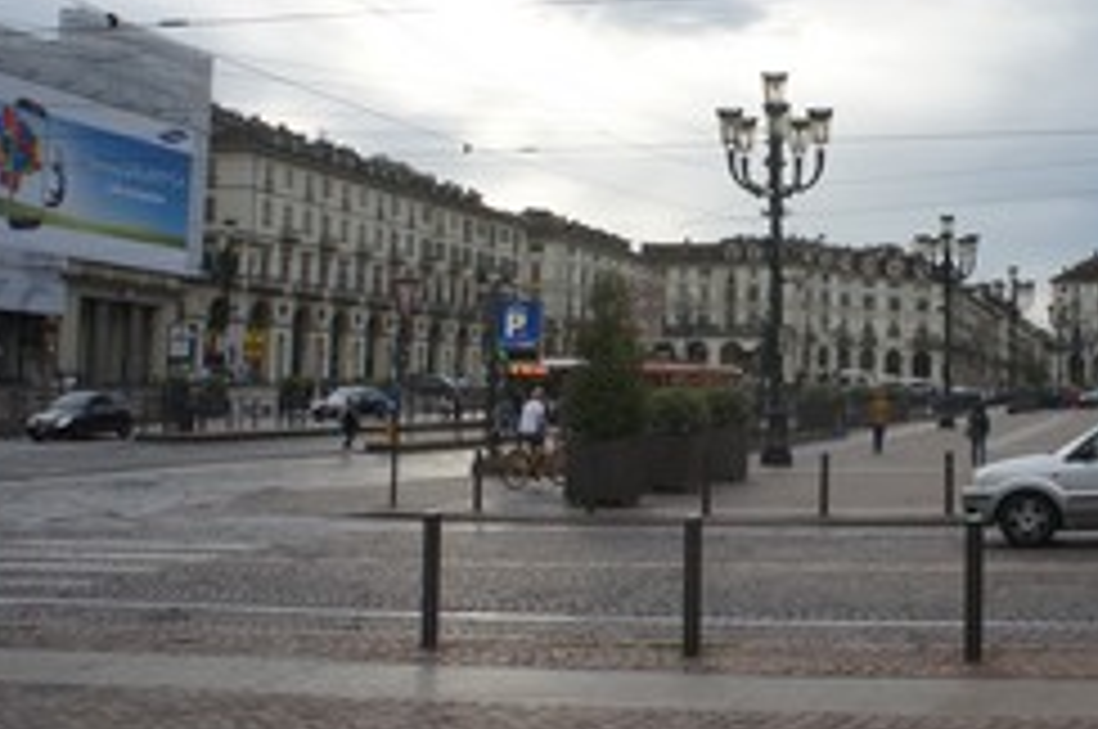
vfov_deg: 26.3
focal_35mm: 51
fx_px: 1553
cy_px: 284
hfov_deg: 37.1
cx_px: 932
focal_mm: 18
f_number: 7.1
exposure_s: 1/160
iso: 200
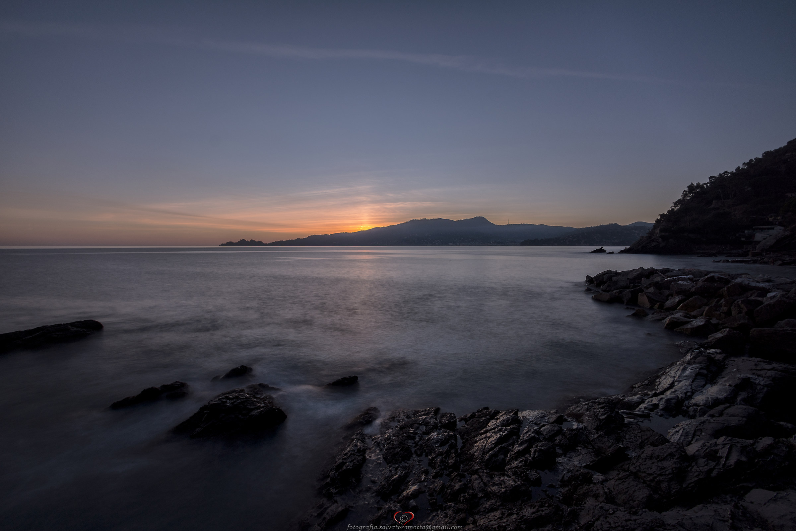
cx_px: 398
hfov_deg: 100.4
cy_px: 266
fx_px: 332
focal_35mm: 15
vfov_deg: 77.3
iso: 100
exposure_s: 13
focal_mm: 10
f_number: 7.1
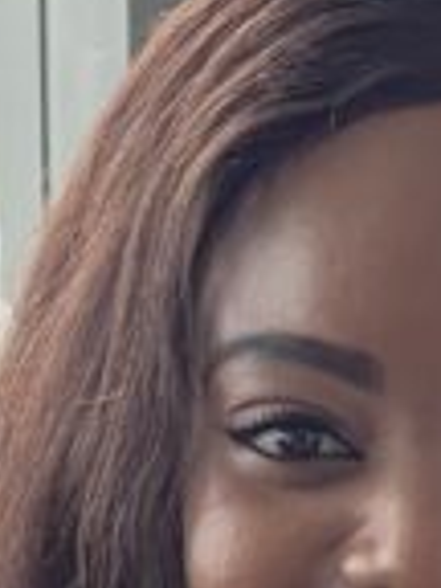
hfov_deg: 3.3
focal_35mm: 454
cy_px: 1245
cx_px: 584
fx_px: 7712
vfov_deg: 4.3
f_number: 2.2
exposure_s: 1/121
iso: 100
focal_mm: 7.5
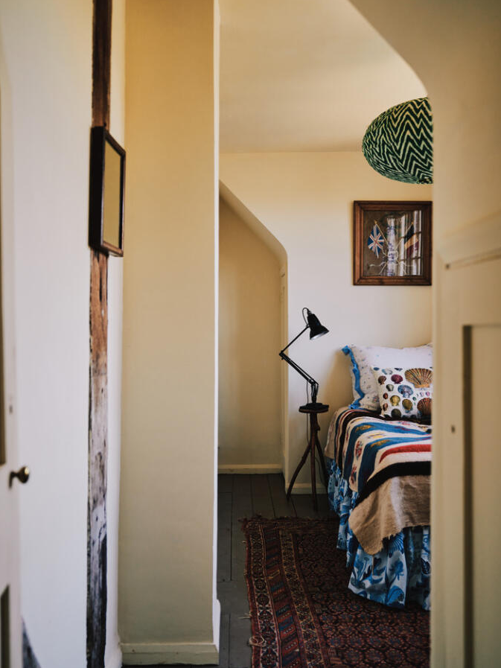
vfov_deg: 54.0
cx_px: 253
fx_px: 656
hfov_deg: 41.8
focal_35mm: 34
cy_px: 337
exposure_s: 1/250
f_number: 2.8
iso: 320
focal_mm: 31
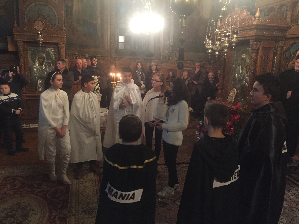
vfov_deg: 48.2
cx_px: 150
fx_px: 250
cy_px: 112
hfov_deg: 61.7
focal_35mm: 29
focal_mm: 4.15
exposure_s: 1/17
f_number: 2.2
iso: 320
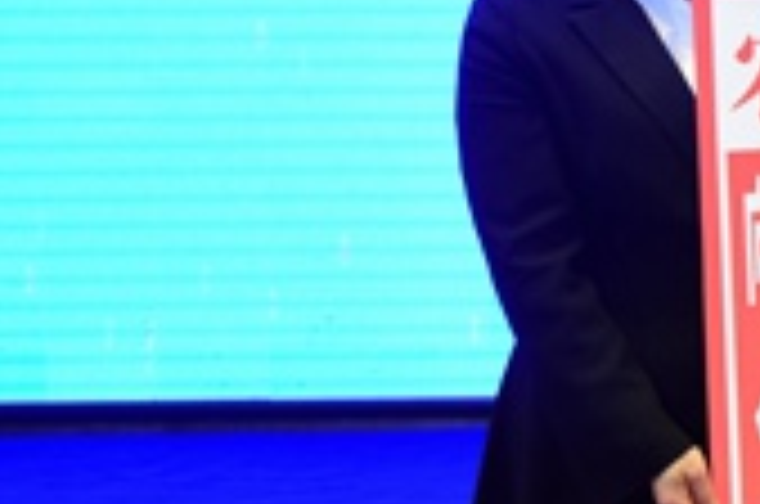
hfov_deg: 15.1
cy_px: 9
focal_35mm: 121
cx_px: 1295
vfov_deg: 11.2
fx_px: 2550
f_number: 3.2
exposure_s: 1/125
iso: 1000
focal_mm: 34
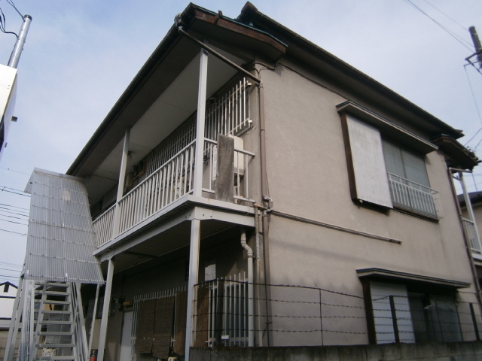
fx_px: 362
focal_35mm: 26
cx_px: 241
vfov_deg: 53.1
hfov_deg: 67.3
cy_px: 180
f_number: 2.8
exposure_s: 1/800
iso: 80
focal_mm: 4.7
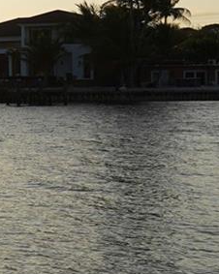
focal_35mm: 122
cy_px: 89
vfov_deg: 15.7
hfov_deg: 9.7
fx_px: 990
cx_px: -438
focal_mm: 23
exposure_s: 1/500
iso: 100
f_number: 7.1
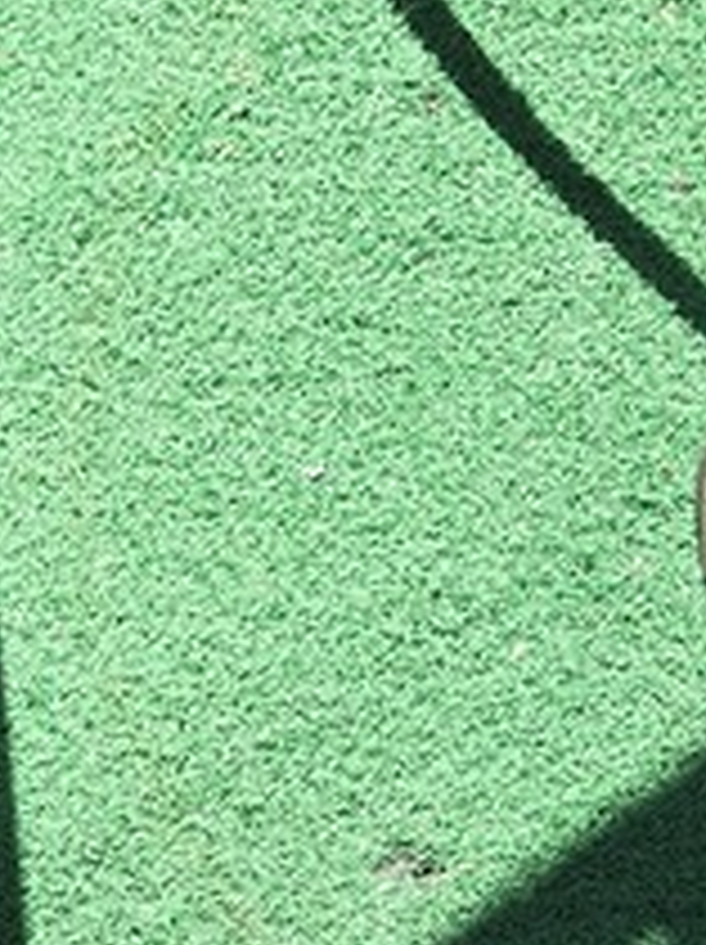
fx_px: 3188
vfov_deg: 15.2
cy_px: 1550
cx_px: -940
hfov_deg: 10.9
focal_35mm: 117
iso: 12
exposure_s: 1/180
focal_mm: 6.3
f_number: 1.7
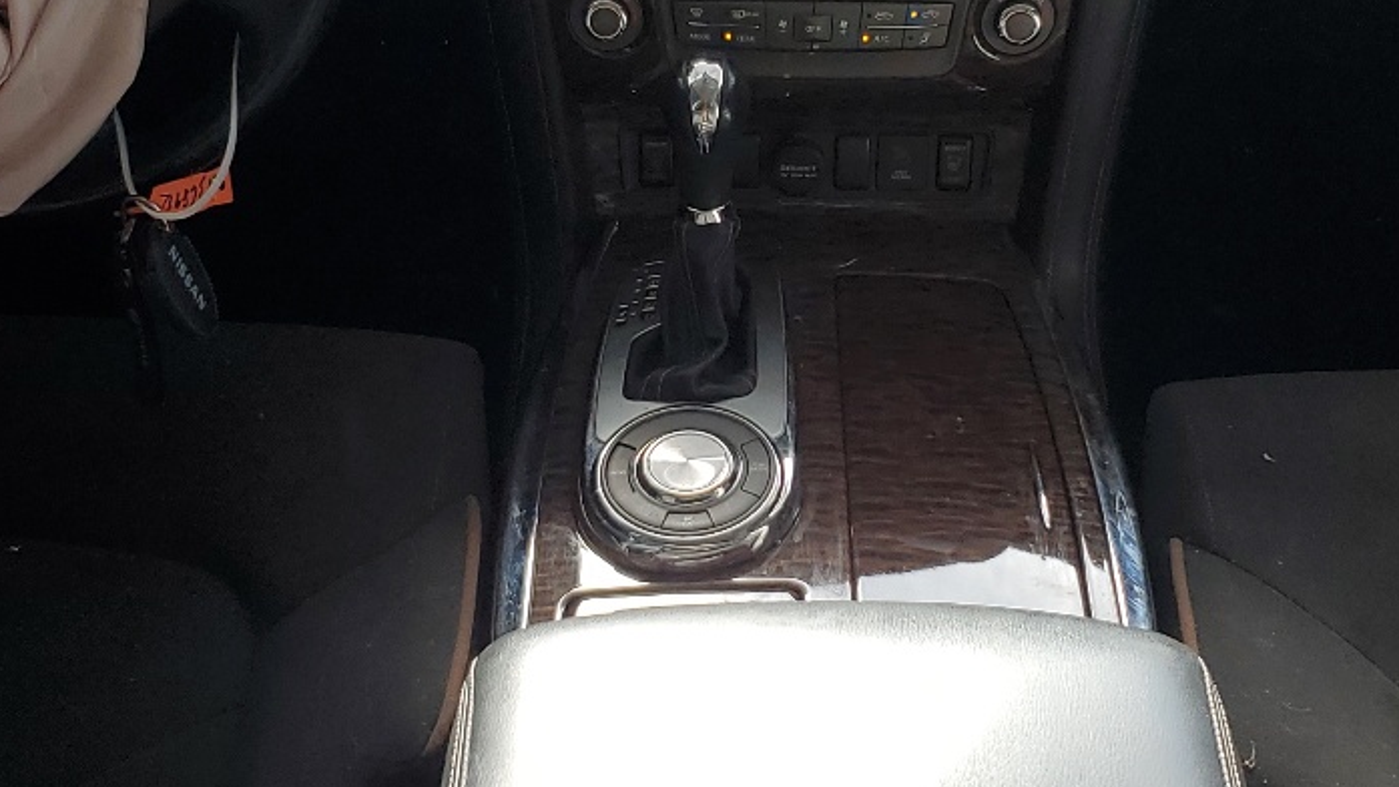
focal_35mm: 65
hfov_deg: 32.3
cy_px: 269
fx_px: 2411
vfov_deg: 18.5
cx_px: 743
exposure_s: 1/185
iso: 50
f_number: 1.5
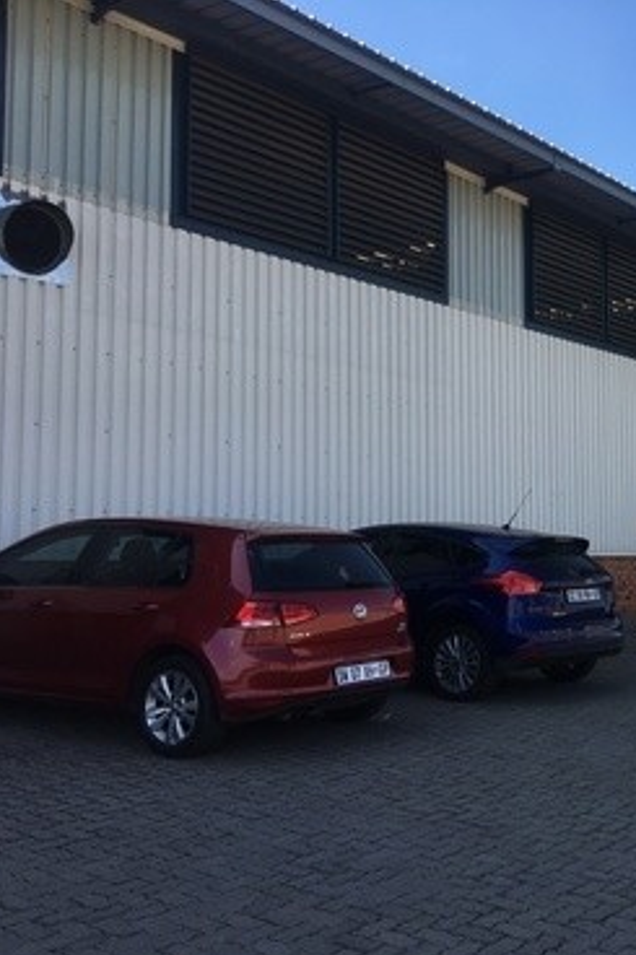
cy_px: 484
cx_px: 641
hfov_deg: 30.3
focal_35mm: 41
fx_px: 1087
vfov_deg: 47.4
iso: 25
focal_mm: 4.15
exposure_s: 1/769
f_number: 2.2
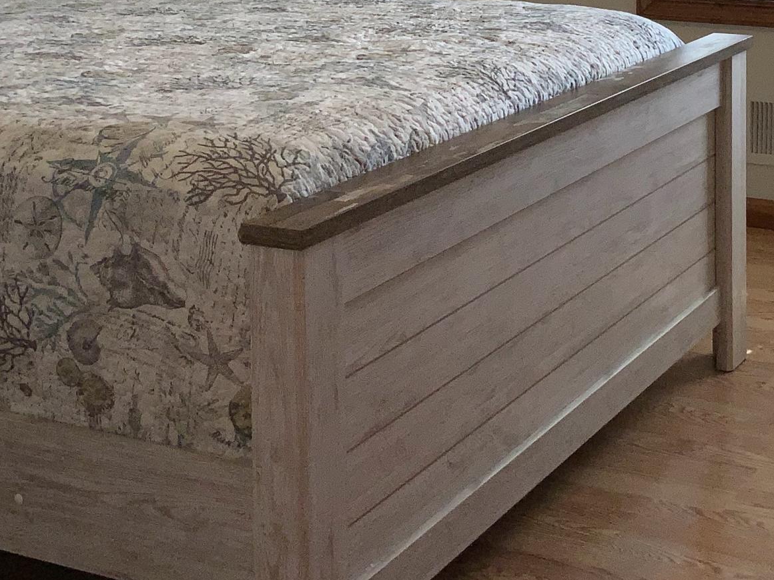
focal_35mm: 75
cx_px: 530
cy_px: -53
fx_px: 1677
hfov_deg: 25.8
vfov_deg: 18.9
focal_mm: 3
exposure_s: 1/200
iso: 16
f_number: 1.8
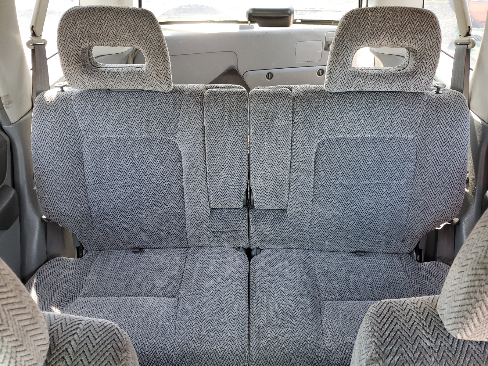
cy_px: 183
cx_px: 244
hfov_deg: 67.3
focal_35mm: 26
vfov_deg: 53.1
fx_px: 367
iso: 55
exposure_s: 1/60.2
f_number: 1.5
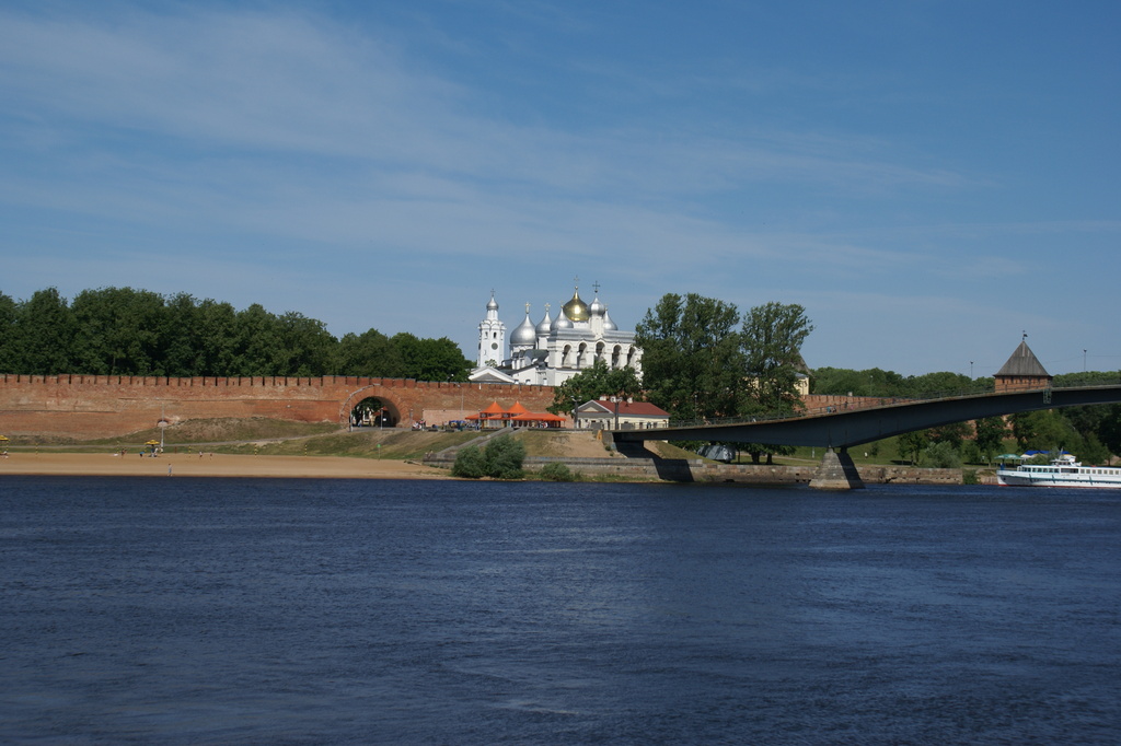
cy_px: 373
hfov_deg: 29.9
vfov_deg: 20.1
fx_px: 2101
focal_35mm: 68
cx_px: 560
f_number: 8
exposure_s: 1/800
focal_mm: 45
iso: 100
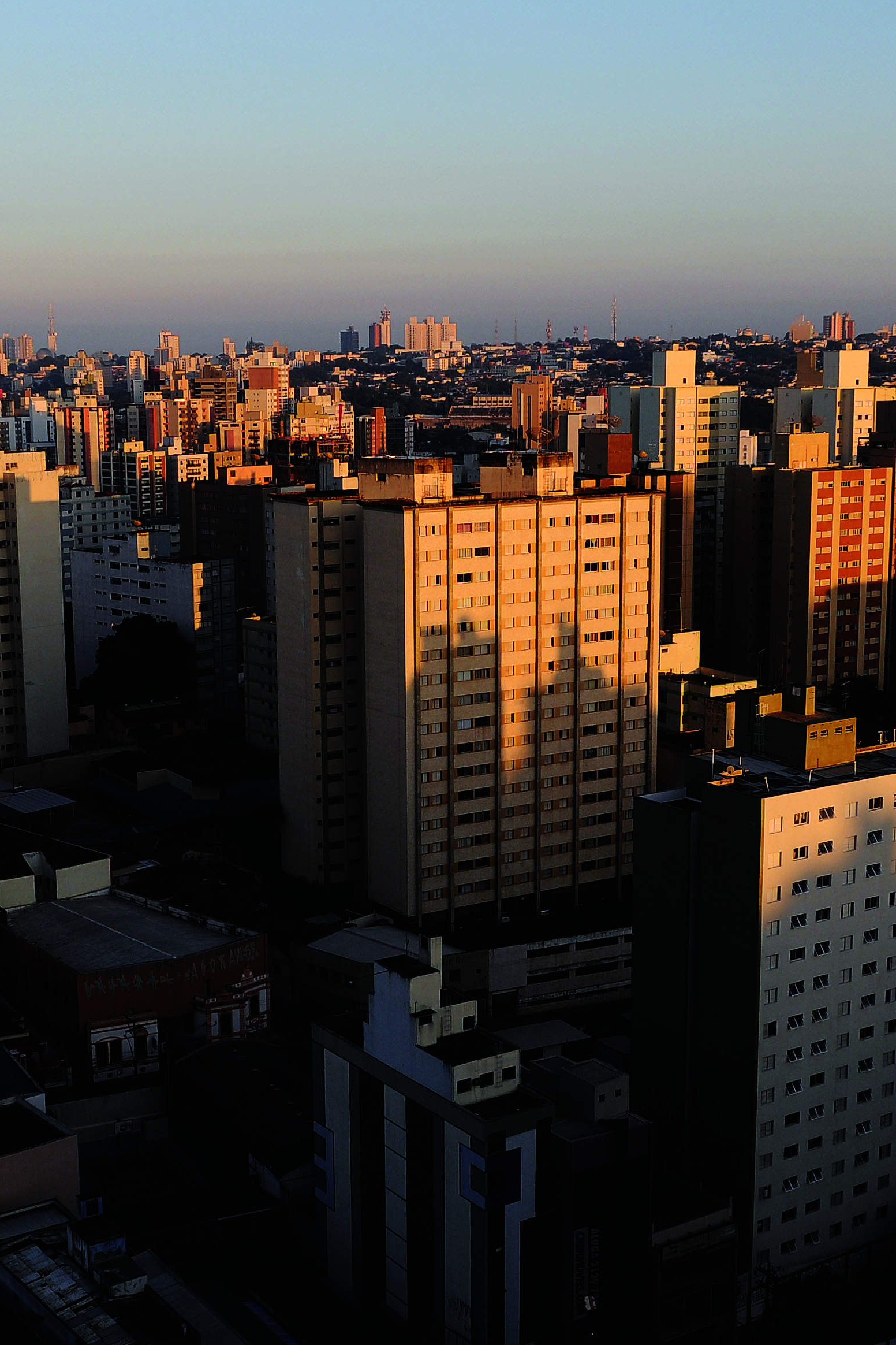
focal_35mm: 47
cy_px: 699
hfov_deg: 28.7
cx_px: 390
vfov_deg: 42.0
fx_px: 1752
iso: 125
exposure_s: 1/500
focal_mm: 17
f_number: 3.5
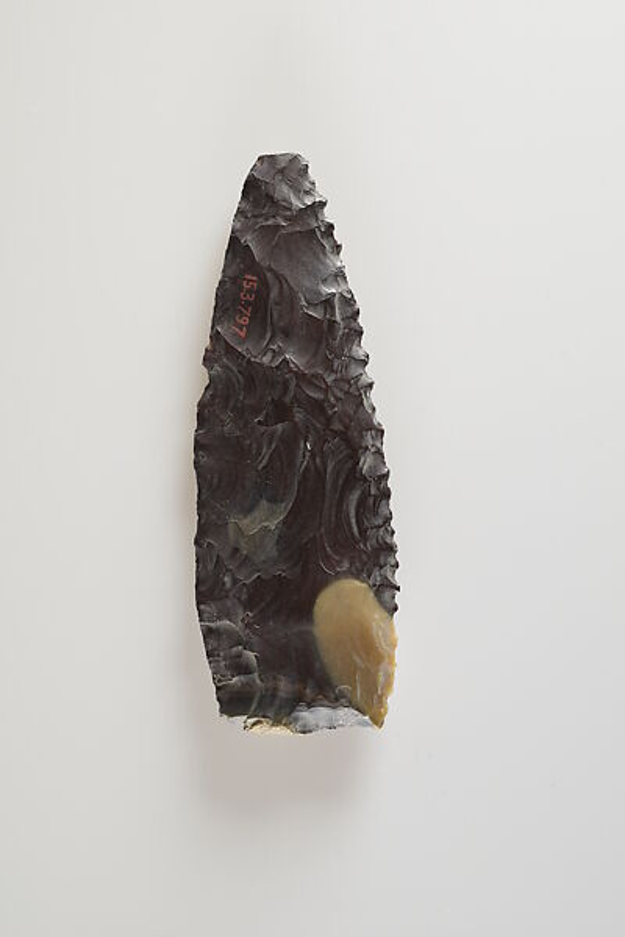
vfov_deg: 33.4
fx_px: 1562
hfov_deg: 22.6
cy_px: 468
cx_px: 312
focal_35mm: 60
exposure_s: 1/13
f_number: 11
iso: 125
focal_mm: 40
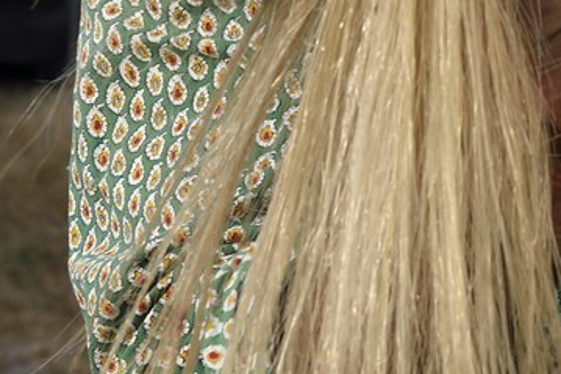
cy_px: -202
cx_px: 1125
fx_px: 3333
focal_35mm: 214
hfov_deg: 9.0
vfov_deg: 6.3
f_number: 10
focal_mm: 48
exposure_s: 1/250
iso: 200
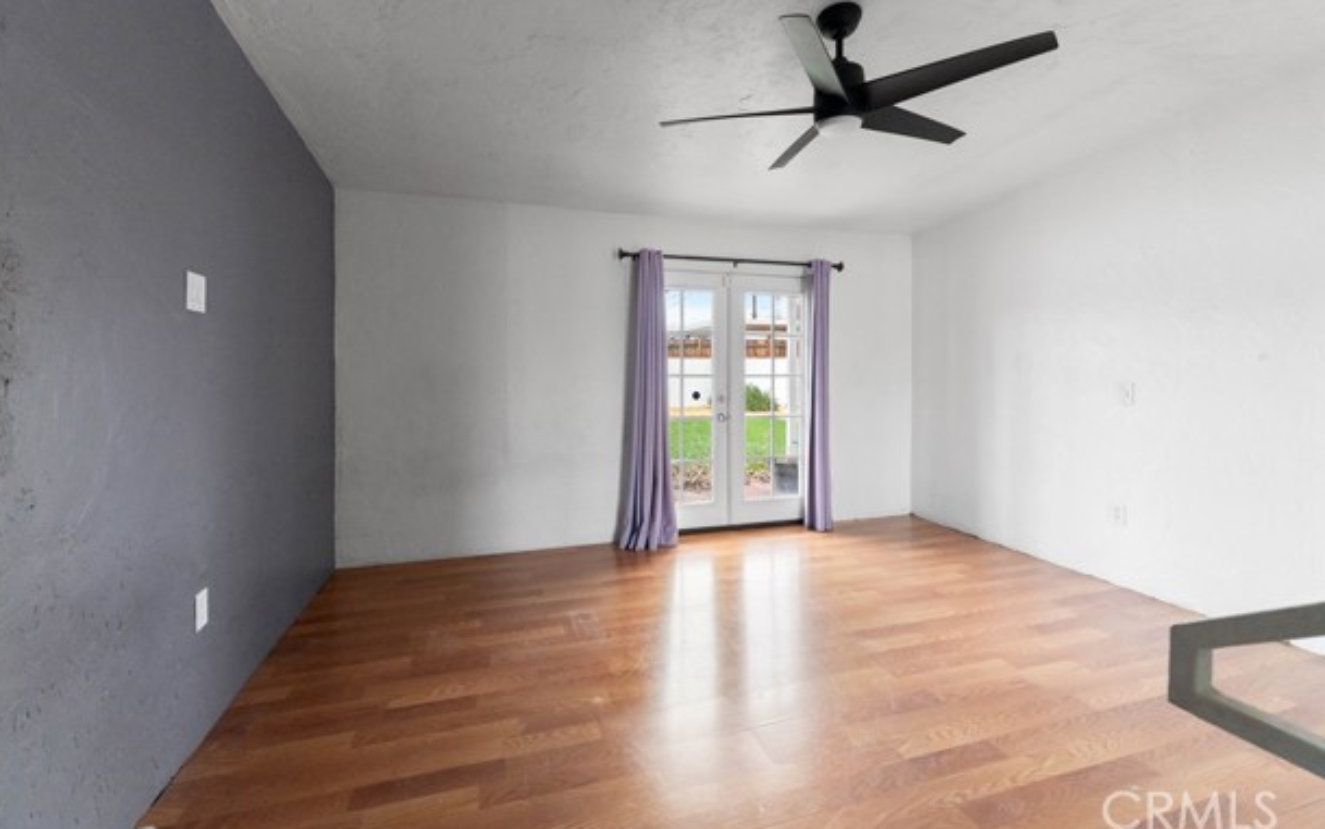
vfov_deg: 74.7
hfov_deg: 101.4
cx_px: 668
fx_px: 542
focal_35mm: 15
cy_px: 378
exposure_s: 1/25
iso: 2500
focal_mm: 14
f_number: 5
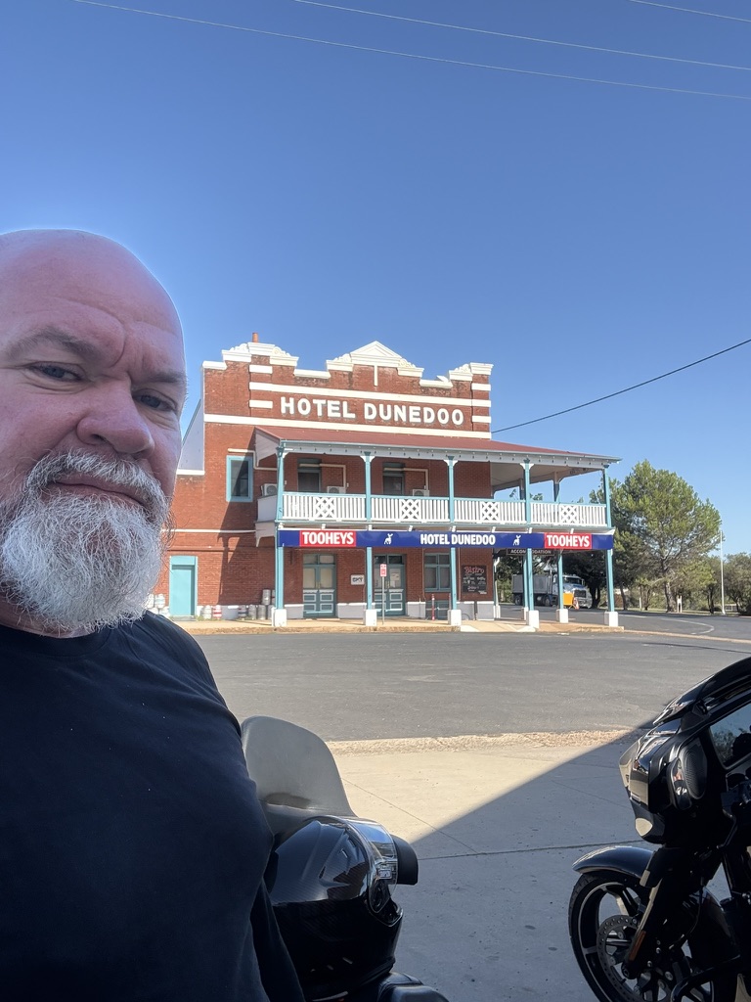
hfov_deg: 46.8
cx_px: 376
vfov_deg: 60.0
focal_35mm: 30
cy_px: 501
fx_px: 868
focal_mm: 2.69
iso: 40
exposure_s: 1/659
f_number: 1.9
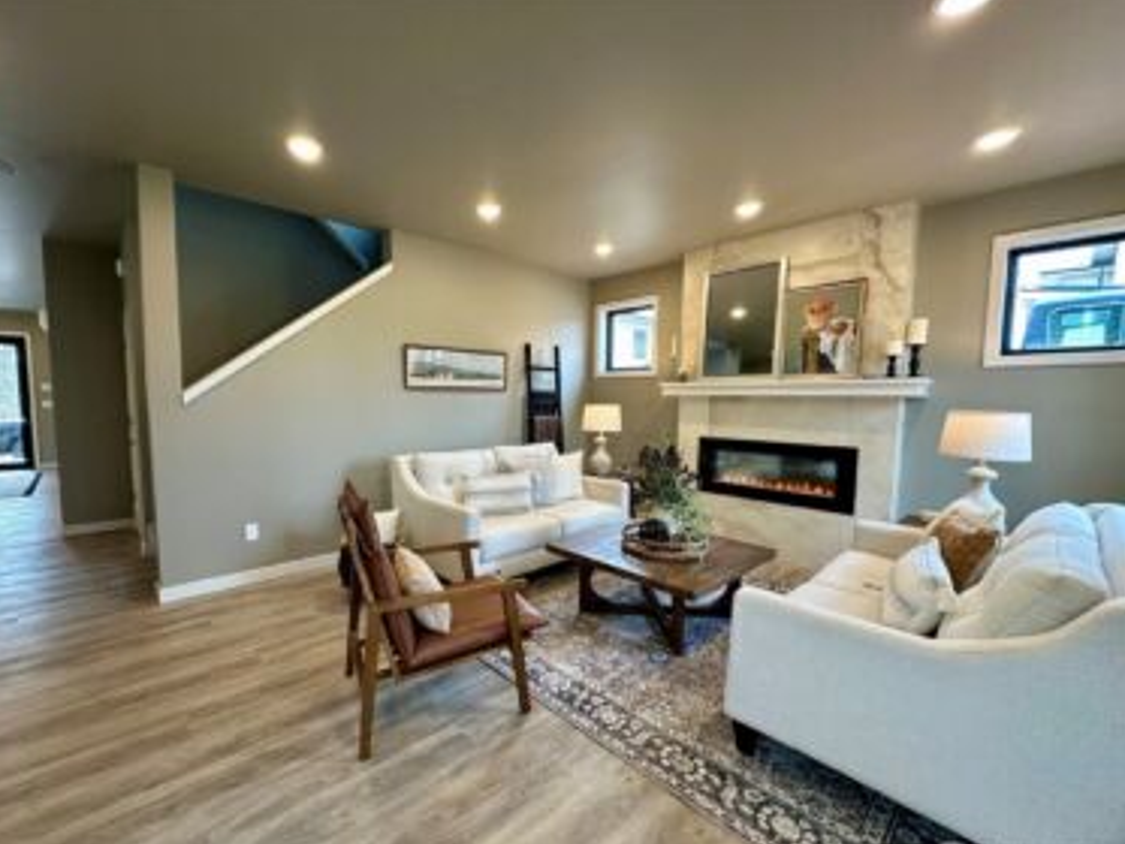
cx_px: 525
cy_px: 440
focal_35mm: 15
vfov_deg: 81.7
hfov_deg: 98.0
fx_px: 488
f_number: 2.2
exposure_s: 1/120
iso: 200
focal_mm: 2.22
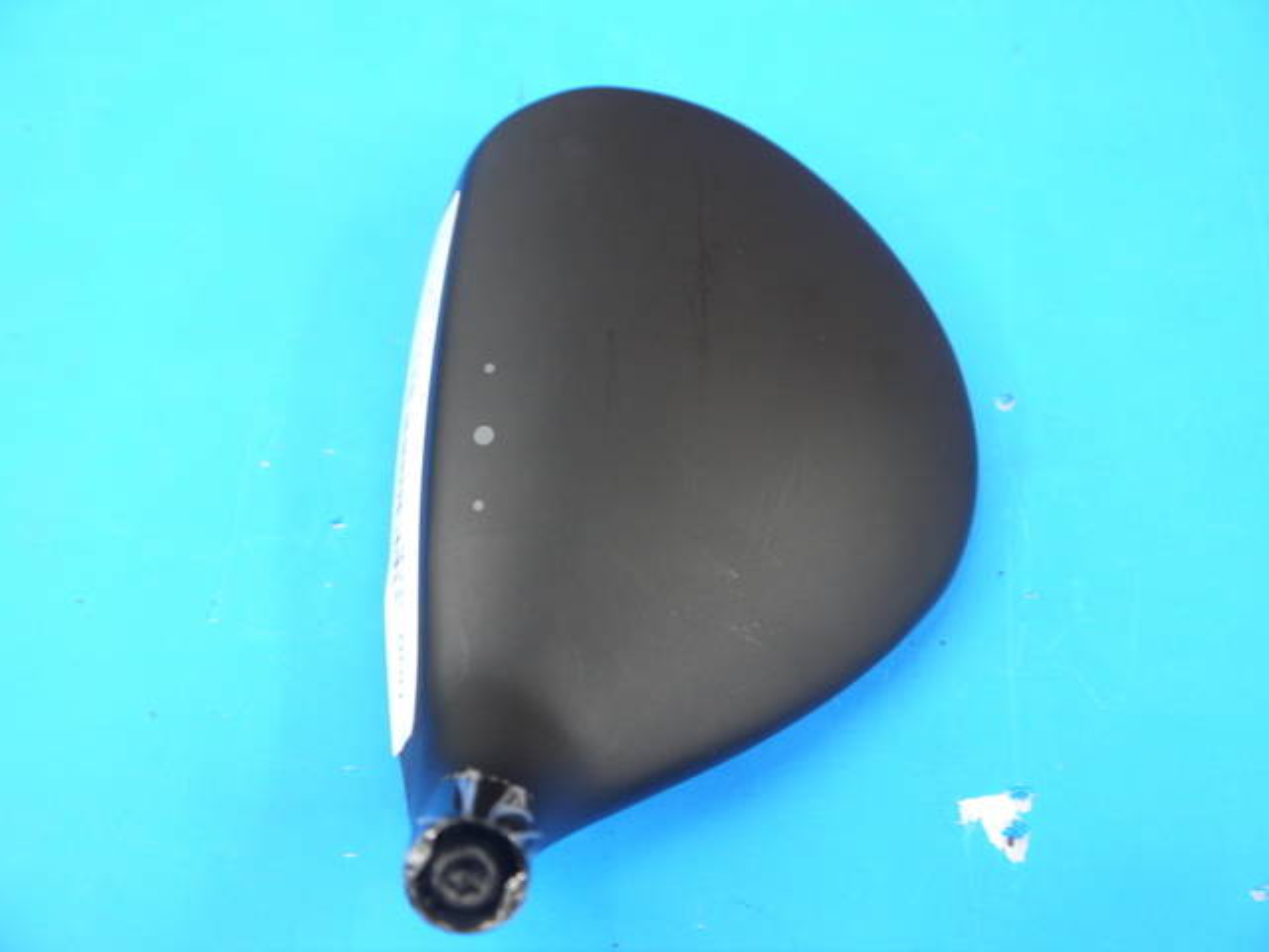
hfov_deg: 38.2
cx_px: 634
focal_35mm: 50
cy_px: 476
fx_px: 1833
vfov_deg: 29.1
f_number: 4.6
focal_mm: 25
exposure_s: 1/60
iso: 640
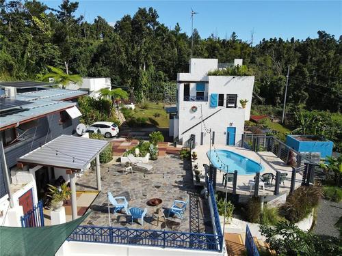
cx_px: 171
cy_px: 128
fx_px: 237
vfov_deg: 56.8
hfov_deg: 71.6
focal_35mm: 24
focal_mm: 4.5
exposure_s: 1/640
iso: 100
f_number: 2.8
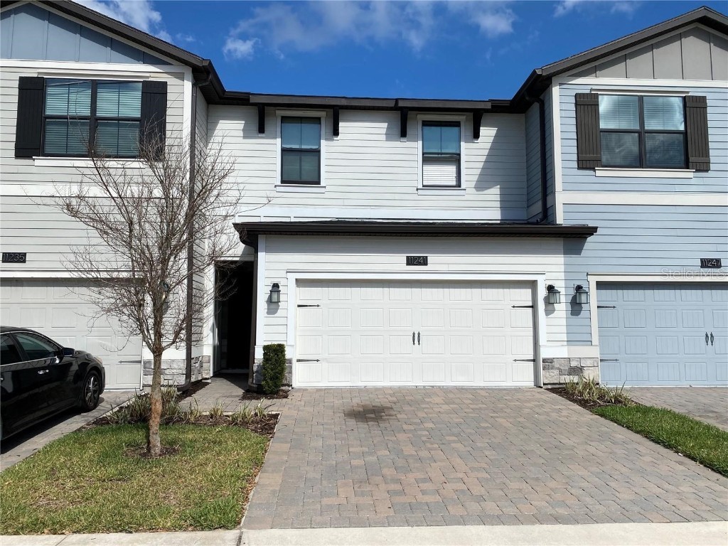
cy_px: 273
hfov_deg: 67.3
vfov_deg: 53.1
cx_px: 364
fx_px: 547
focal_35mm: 26
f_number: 1.8
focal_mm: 4.25
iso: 32
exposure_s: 1/6410
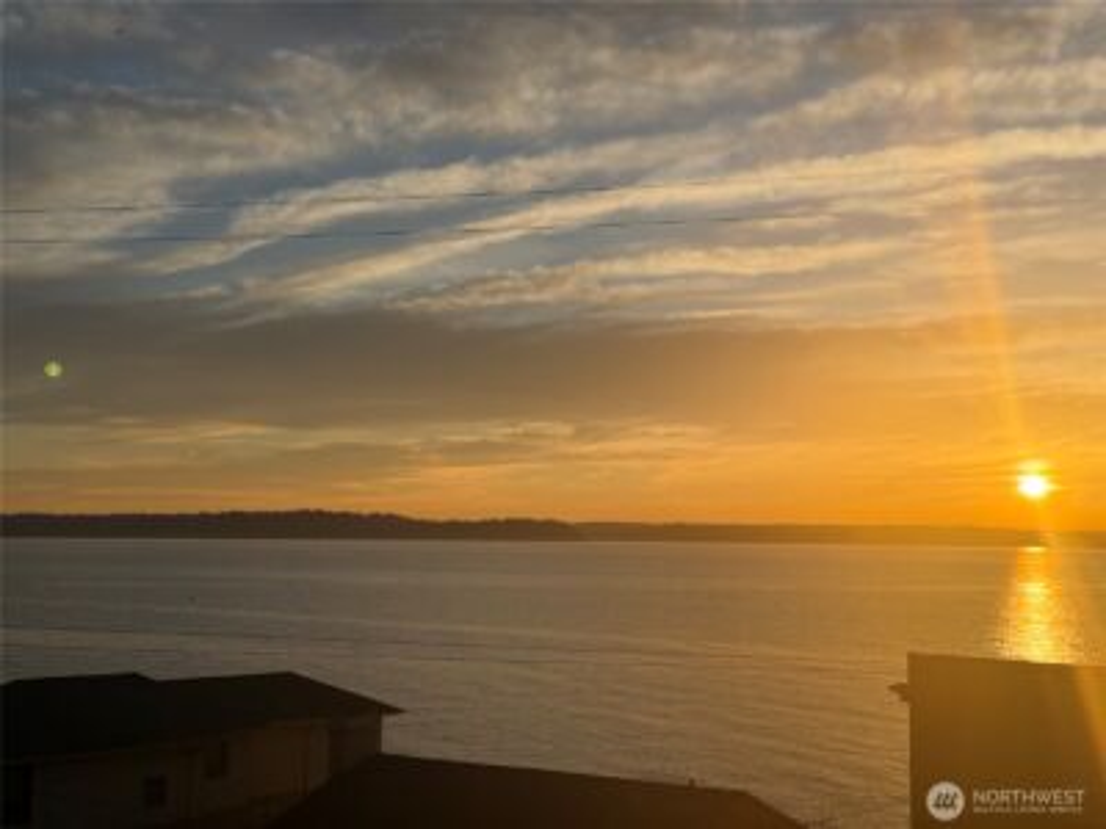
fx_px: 1534
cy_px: 414
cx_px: 553
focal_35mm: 48
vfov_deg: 30.3
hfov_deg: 39.7
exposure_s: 1/6536
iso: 64
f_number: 1.78
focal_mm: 6.76
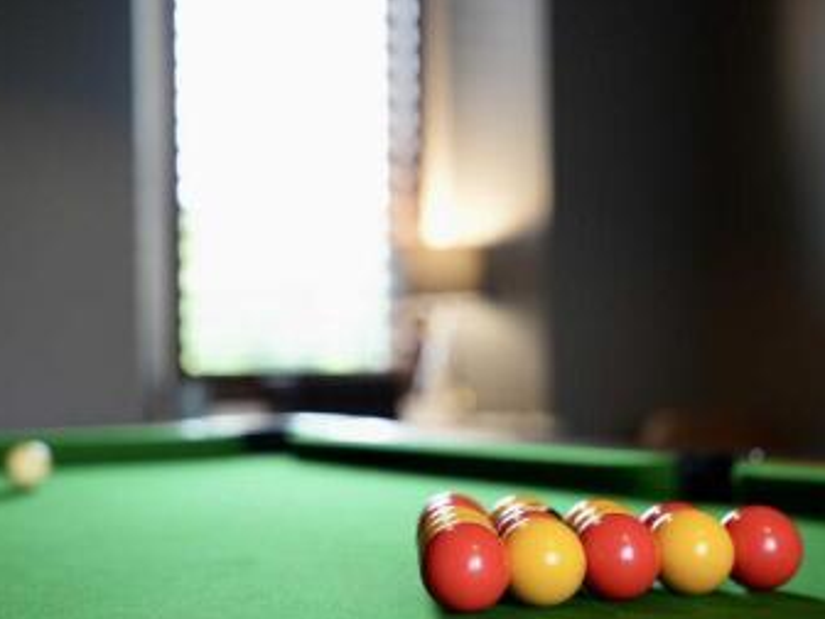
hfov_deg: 25.6
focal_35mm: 76
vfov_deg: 19.4
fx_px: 1813
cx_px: 334
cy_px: 306
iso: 1250
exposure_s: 1/160
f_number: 2.8
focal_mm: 55.8
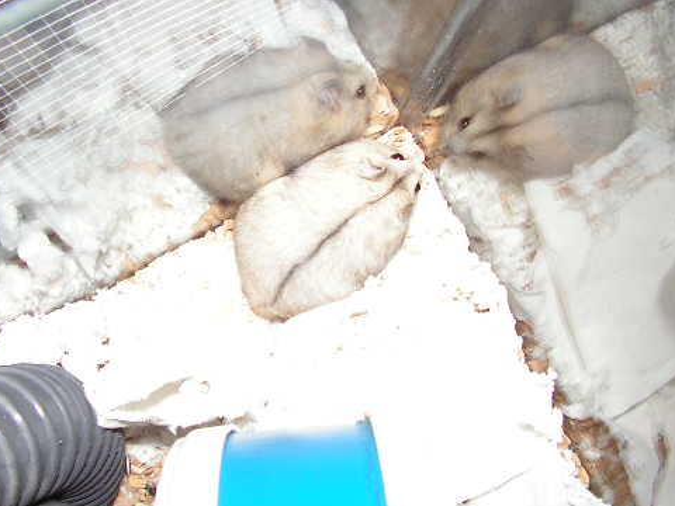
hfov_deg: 39.6
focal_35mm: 48
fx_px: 936
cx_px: 321
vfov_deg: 30.3
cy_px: 268
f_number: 3.2
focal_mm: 6
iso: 200
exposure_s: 1/40
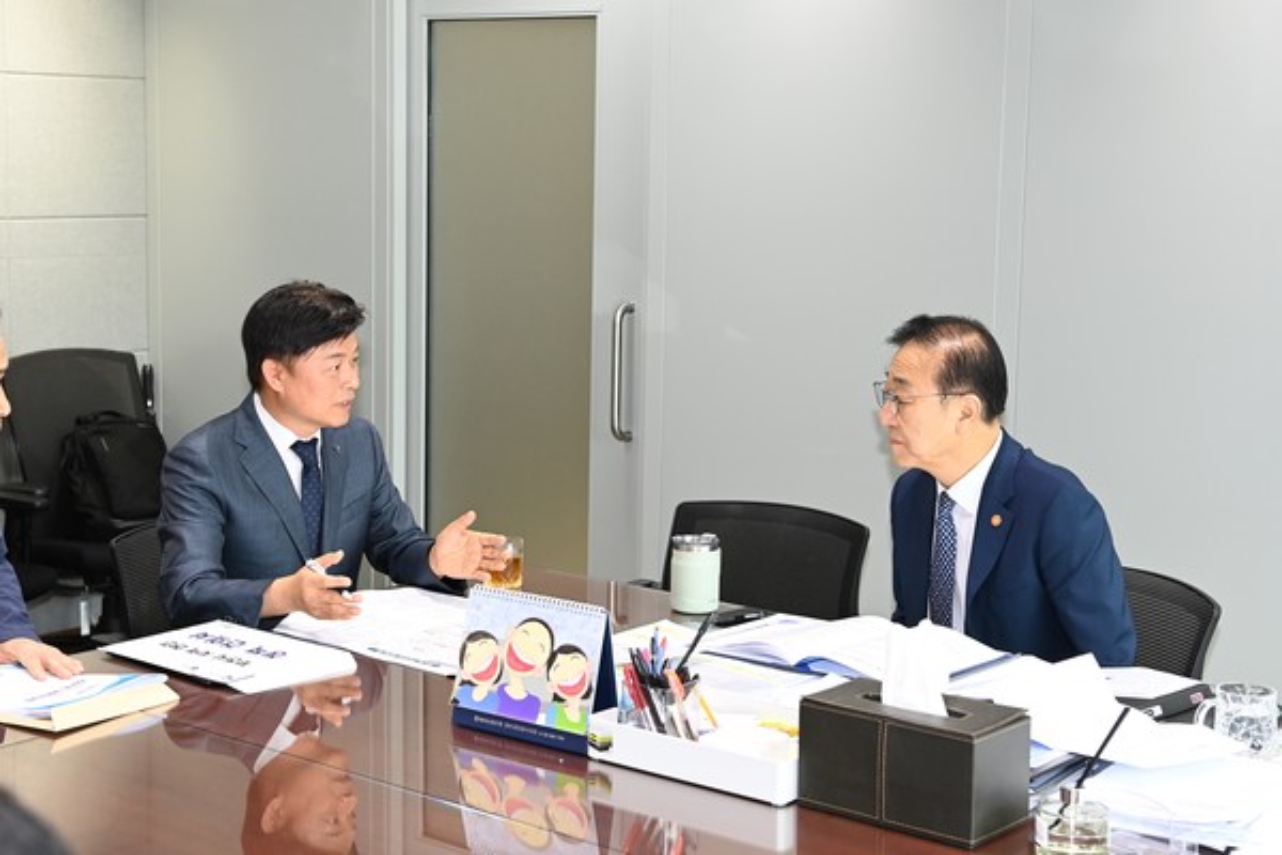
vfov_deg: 27.0
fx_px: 1780
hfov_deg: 39.6
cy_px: 428
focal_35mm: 50
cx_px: 641
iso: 2500
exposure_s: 1/160
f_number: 5
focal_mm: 50
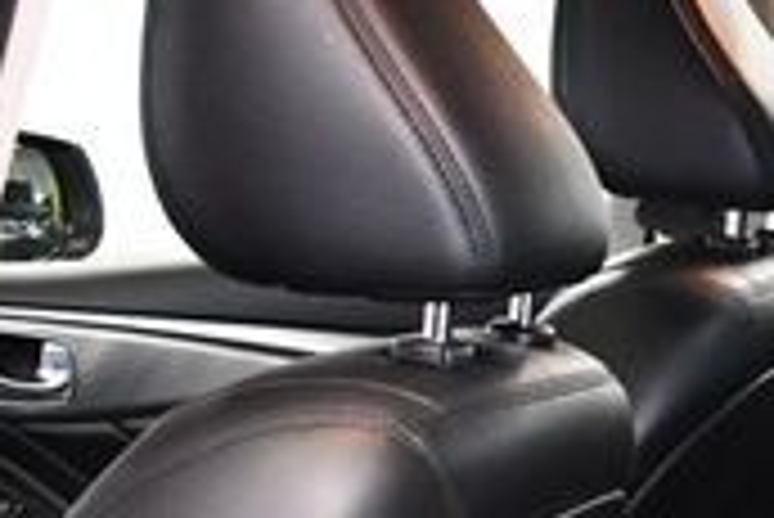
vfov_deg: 10.2
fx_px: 2883
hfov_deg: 13.9
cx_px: 1323
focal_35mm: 134
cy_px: 473
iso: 3200
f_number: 3.5
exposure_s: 1/100
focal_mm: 18
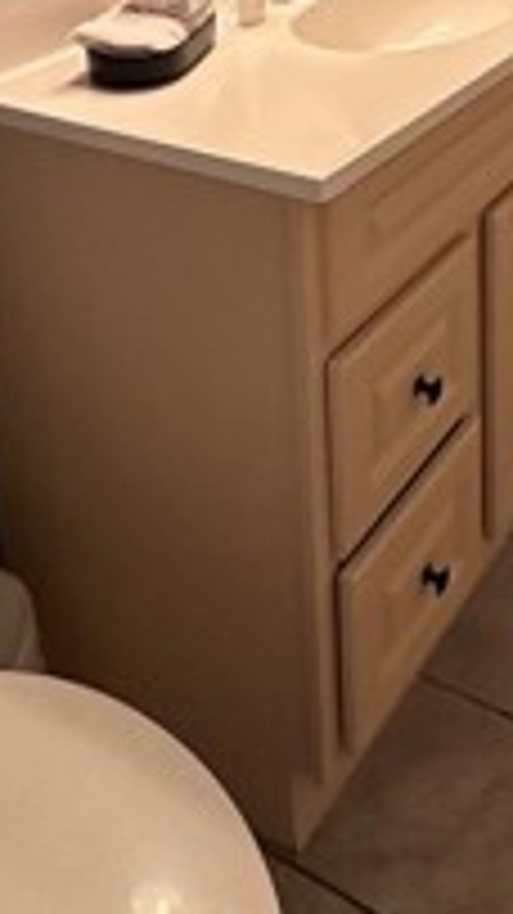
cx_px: 374
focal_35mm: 48
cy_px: -86
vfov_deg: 36.5
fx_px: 1162
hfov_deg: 24.7
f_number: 2.2
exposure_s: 1/60
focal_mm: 2.22
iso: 320
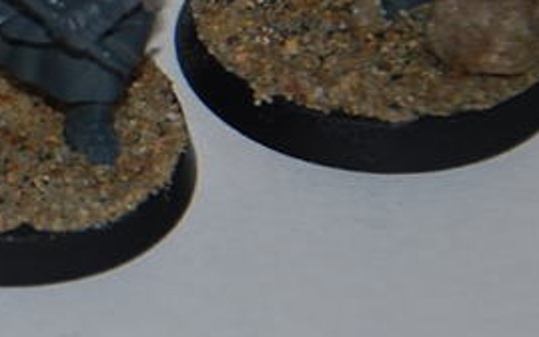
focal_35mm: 545
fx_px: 8010
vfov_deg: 2.4
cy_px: 18
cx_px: -639
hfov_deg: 3.8
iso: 100
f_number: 5.6
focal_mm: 75
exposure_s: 1/125
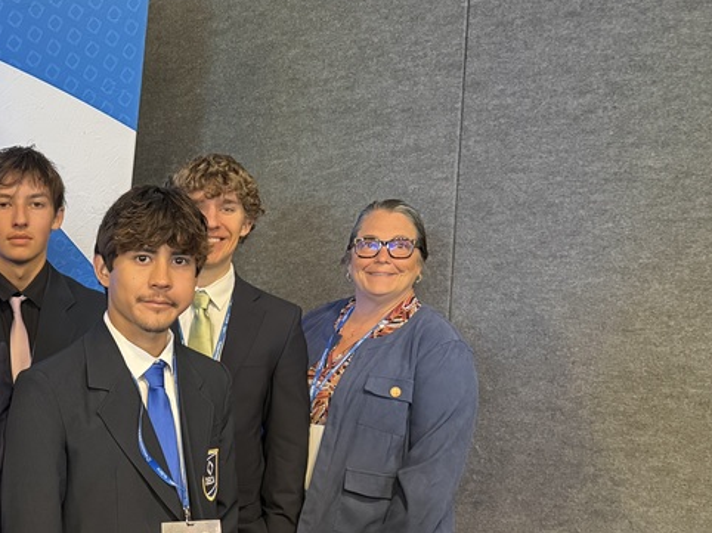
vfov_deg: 27.8
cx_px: -24
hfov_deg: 33.8
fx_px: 1048
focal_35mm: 51
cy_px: 441
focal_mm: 6.76
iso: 1000
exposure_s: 1/30
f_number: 1.78
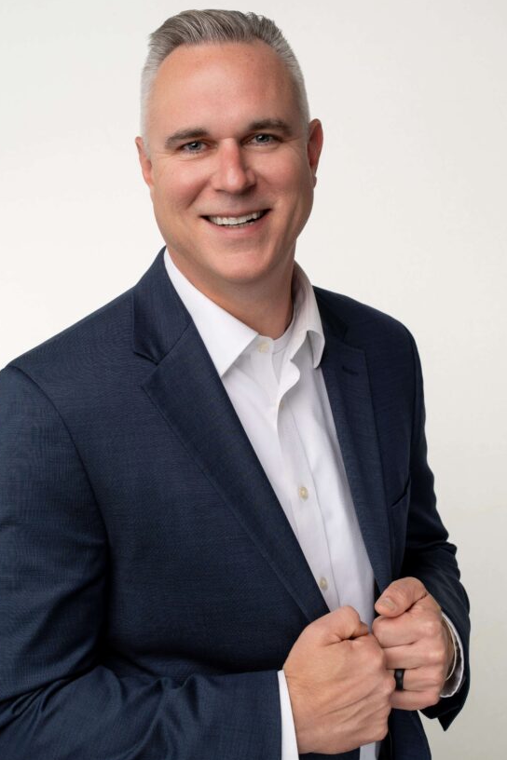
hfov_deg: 23.0
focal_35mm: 59
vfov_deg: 33.9
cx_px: 230
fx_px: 1246
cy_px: 383
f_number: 8
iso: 100
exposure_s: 1/250
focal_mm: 47
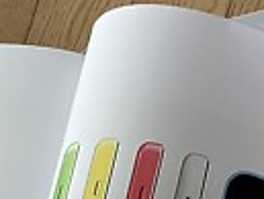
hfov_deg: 13.3
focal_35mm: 148
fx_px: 1130
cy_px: 409
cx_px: 111
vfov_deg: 9.4
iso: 64
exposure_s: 1/120
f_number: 1.8
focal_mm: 3
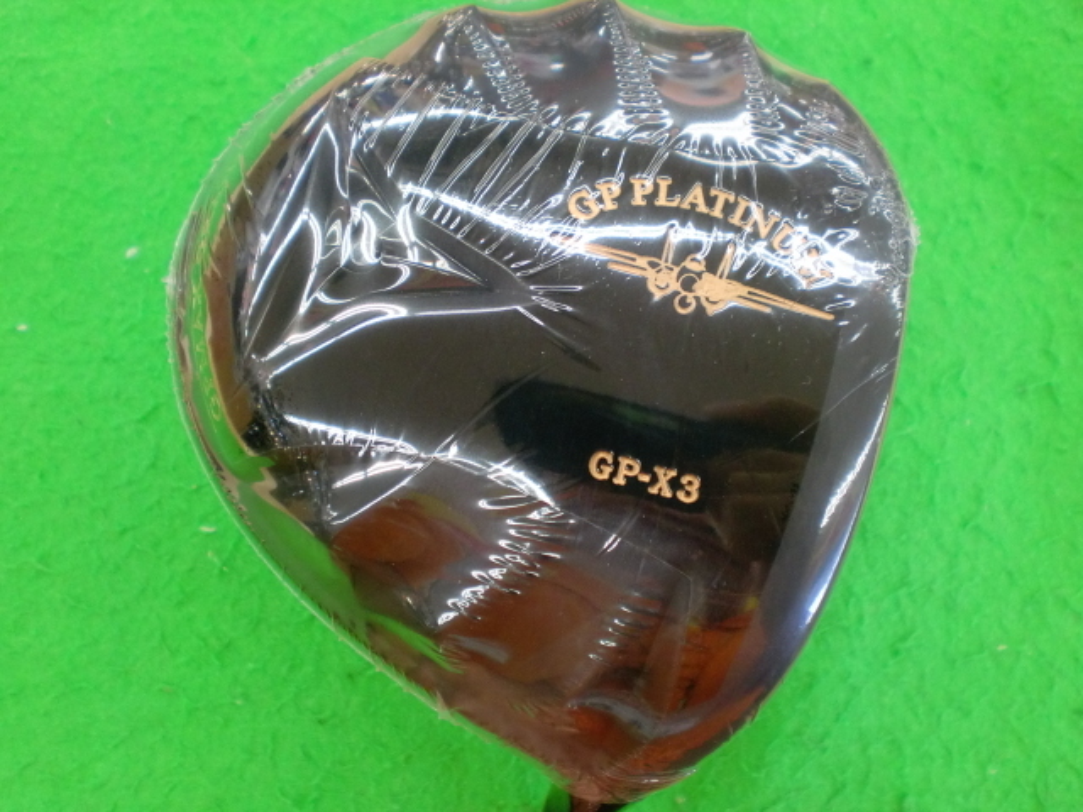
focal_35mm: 35
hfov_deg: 52.6
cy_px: 406
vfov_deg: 40.7
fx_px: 1095
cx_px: 542
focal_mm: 6.3
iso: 250
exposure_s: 1/60
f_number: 3.1
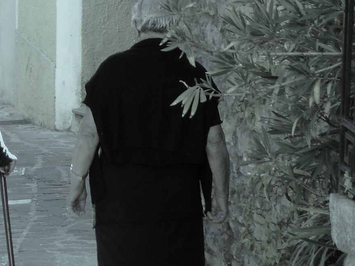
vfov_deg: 4.1
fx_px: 3724
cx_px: 93
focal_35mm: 363
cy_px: 115
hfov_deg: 5.5
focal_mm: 23.5
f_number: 4.4
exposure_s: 1/100
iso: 148
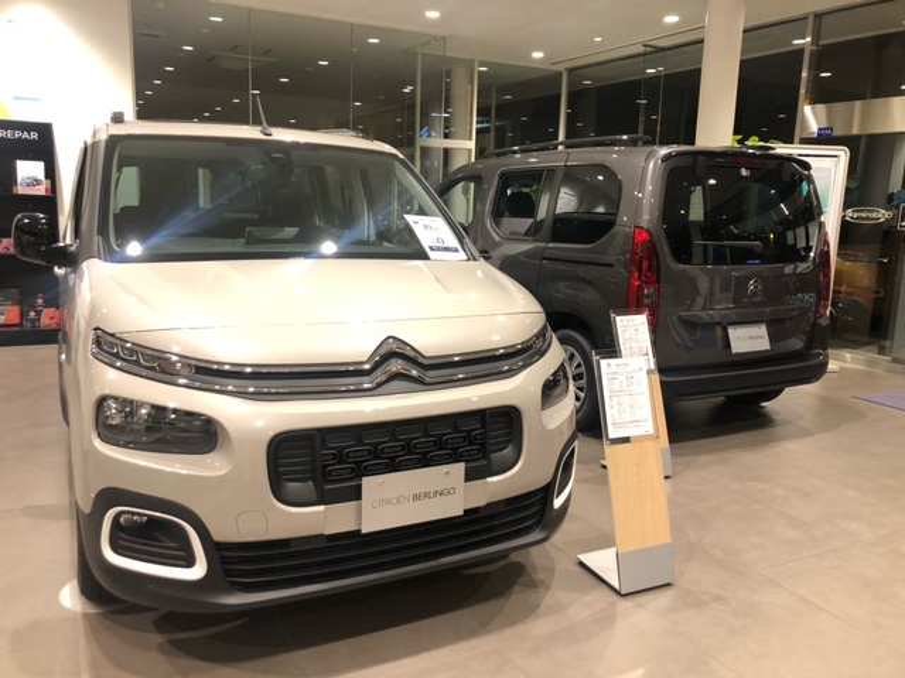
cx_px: 452
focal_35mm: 28
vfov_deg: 49.7
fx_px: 732
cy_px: 339
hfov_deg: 63.4
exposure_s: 1/25
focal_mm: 3.99
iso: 32
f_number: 1.8
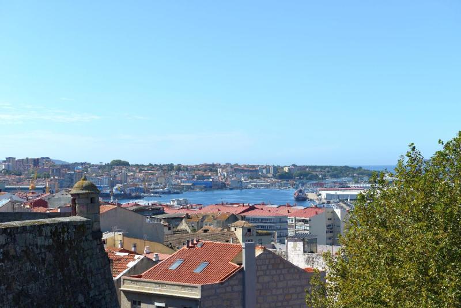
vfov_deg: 19.5
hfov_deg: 28.8
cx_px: 230
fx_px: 897
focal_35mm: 70
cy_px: 154
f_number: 10
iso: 160
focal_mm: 70
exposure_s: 1/400
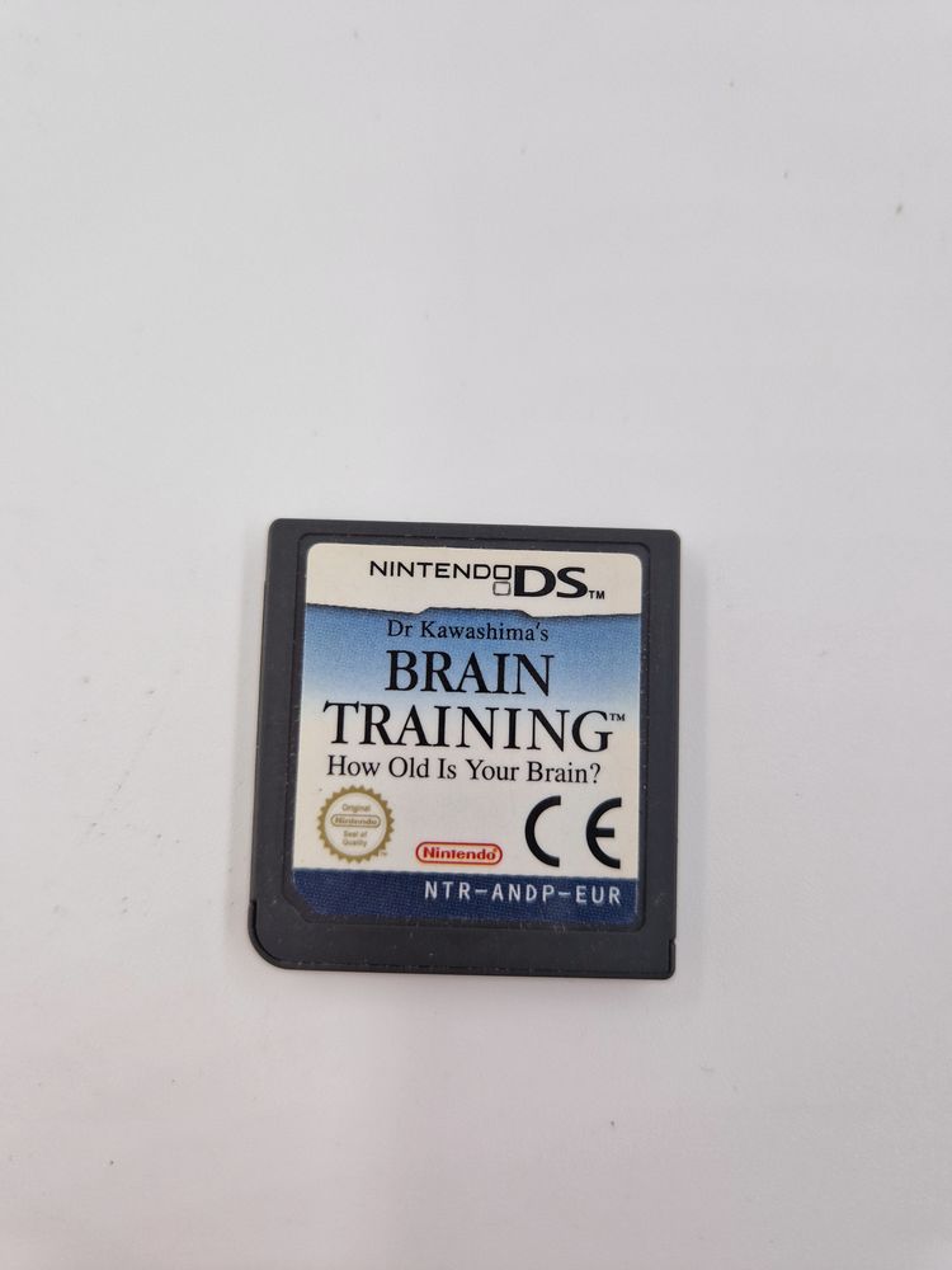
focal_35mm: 23
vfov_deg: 73.9
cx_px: 476
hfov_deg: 58.9
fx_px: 843
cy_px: 635
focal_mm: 5.4
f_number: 1.8
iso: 64
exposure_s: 1/100
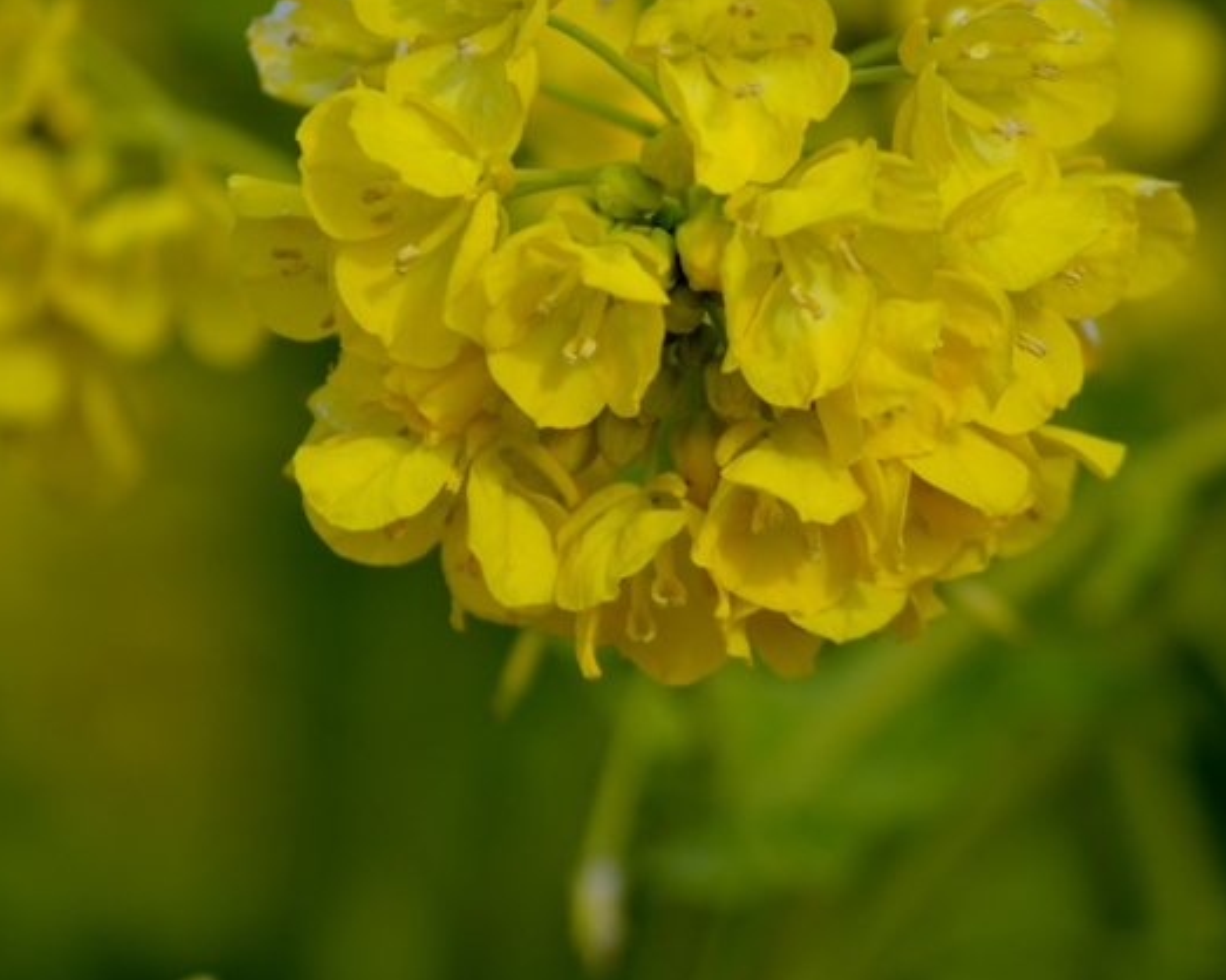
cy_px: 284
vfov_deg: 2.8
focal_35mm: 551
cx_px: 670
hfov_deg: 3.5
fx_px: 19986
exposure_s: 1/400
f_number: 5.6
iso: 100
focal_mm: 200
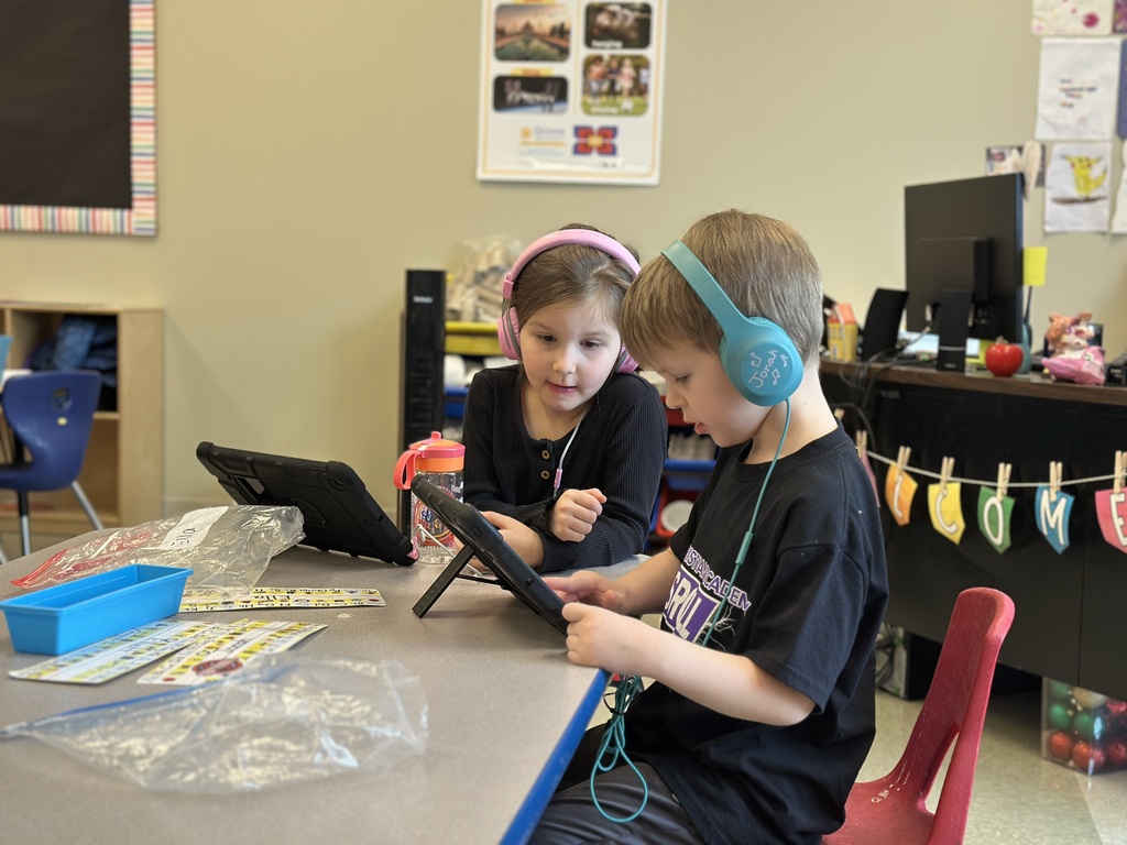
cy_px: 422
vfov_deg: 30.3
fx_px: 1563
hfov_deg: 39.7
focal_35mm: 48
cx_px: 564
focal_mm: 6.86
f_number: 1.78
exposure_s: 1/60
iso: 250
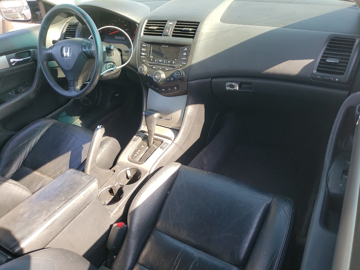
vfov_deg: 53.1
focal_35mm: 26
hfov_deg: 67.3
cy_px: 135
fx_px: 270
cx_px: 180
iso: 50
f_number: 1.5
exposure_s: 1/213
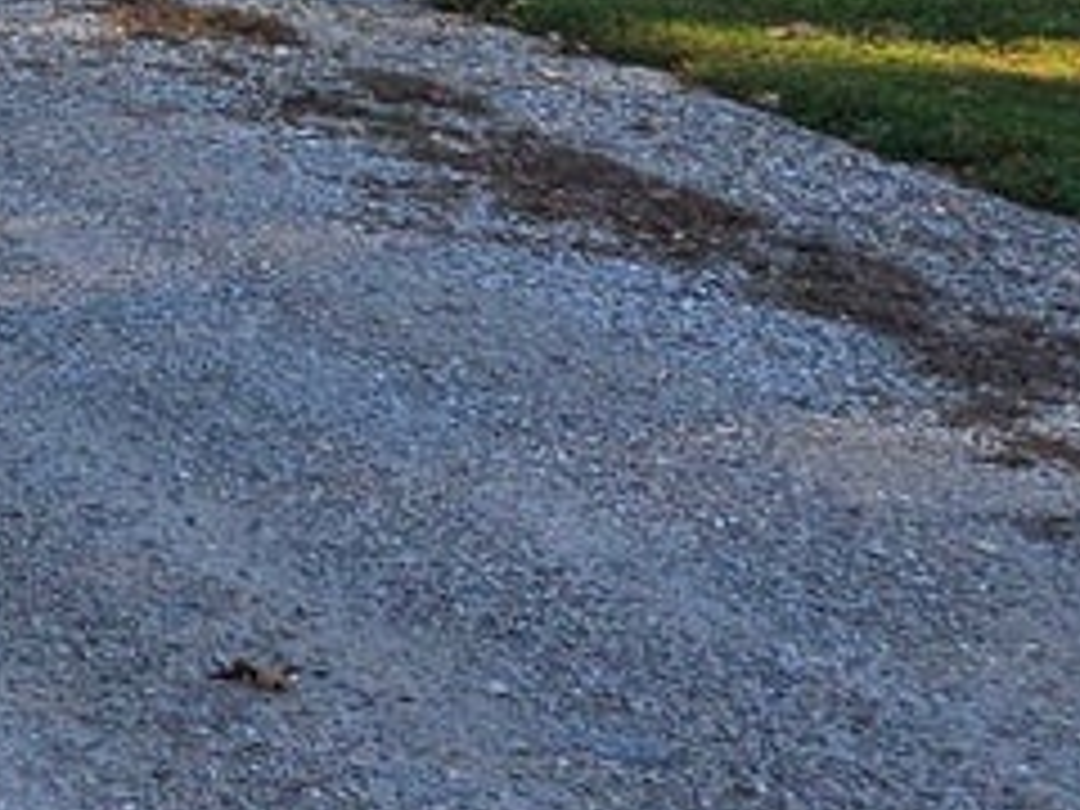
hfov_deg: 12.9
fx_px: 4087
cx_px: -1163
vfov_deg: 10.7
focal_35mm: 131
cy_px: -567
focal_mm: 5.4
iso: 25
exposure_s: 1/470
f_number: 1.8
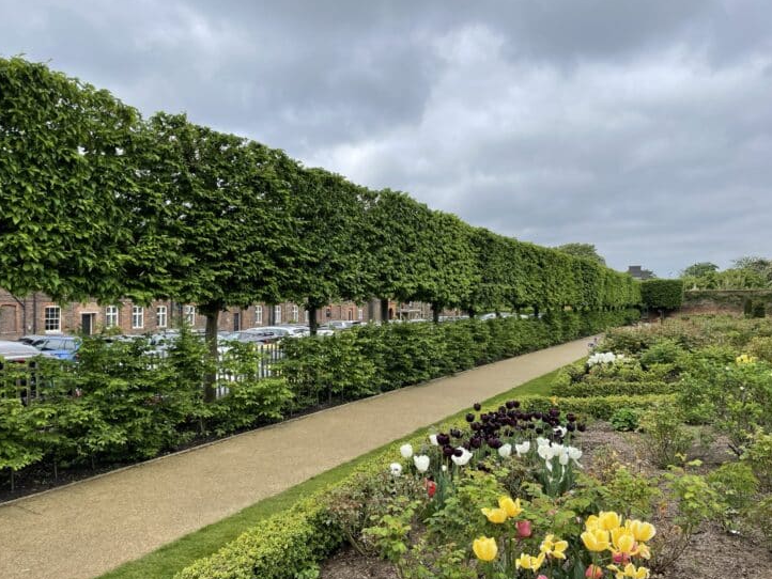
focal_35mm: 27
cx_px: 374
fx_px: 602
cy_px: 295
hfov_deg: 65.3
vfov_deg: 51.4
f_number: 1.6
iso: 32
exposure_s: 1/2882
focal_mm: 4.2
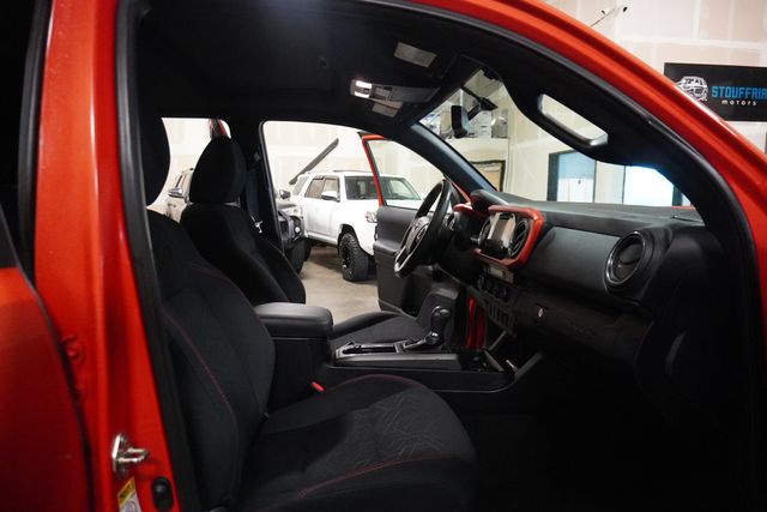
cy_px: 256
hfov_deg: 73.7
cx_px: 384
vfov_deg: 53.2
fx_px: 511
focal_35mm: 24
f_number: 3.5
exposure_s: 1/160
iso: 6400
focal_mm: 16
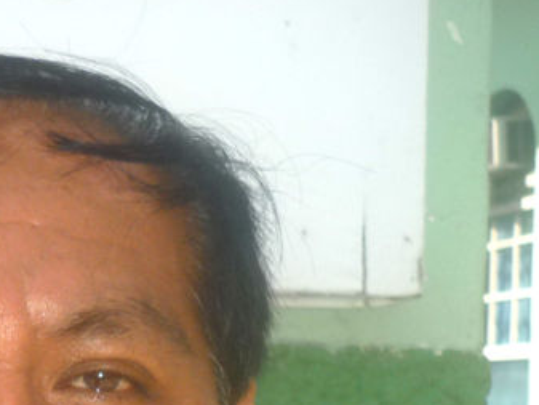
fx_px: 1526
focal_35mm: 98
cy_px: 579
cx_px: -26
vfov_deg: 14.3
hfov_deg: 19.3
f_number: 2.8
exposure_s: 1/800
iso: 100
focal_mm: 5.5
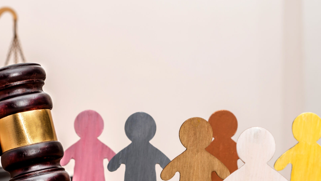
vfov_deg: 9.7
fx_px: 1064
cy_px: 136
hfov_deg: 17.1
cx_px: 109
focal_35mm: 125
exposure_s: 1/200
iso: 100
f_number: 7.1
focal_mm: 50
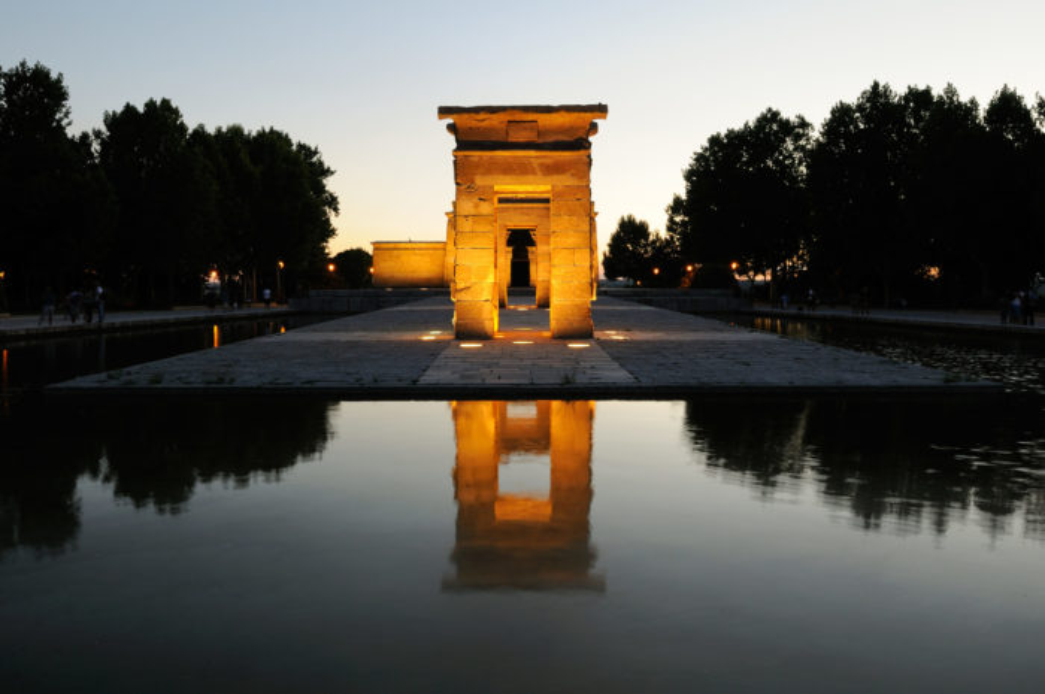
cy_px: 347
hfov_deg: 57.3
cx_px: 522
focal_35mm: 33
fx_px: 957
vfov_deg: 39.9
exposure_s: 1/2.5
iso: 200
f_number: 8
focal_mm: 22
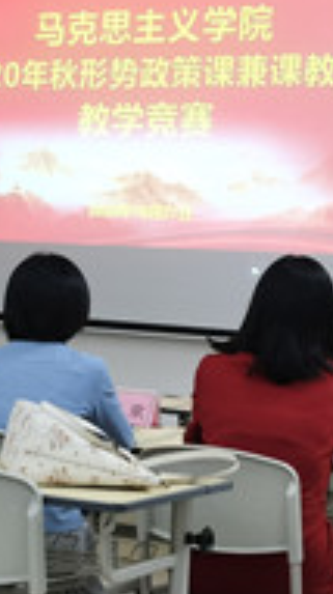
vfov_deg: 17.7
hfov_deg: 9.9
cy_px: 271
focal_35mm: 121
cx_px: 28
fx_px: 1905
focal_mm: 5.56
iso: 250
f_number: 1.6
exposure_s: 1/50
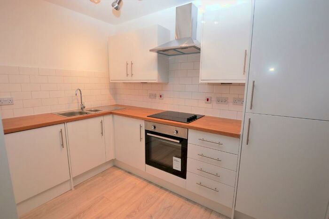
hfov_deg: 100.4
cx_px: 164
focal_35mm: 15
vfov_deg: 77.3
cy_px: 110
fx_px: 137
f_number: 4
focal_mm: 10
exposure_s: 1/60
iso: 400
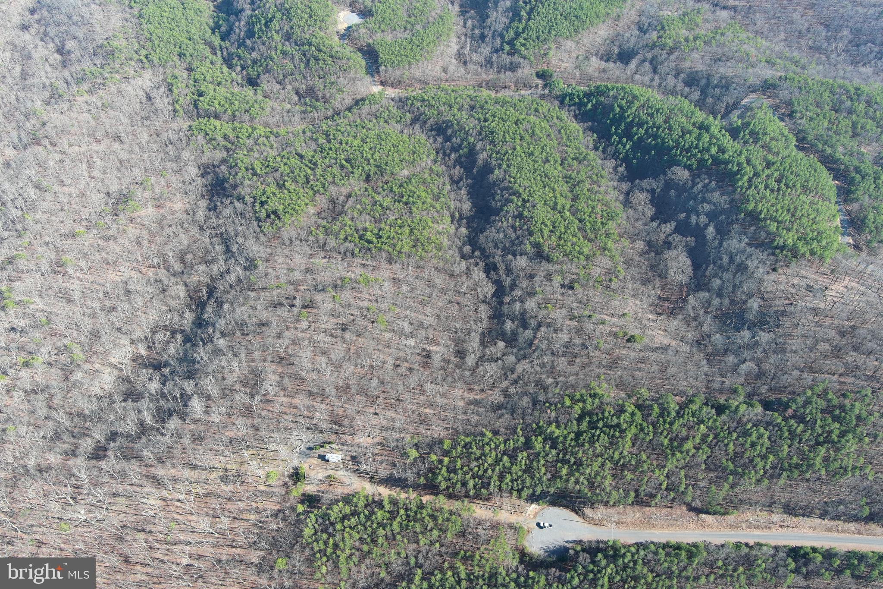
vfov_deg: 45.0
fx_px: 711
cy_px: 294
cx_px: 442
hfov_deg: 63.7
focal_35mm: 29
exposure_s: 1/264
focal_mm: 10.57
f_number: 2.8
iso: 100
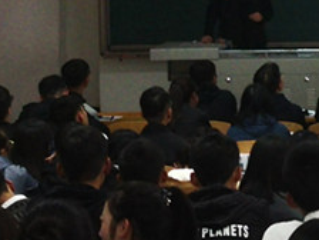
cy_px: -69
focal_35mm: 143
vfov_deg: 10.2
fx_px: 1318
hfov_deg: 13.6
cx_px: 316
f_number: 1.6
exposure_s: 1/33.3
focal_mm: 3.95
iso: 320
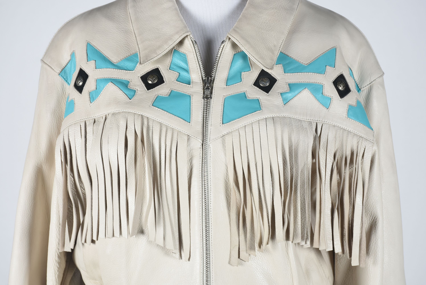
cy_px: 142
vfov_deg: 12.2
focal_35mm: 112
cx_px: 213
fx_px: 1332
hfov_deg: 18.2
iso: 200
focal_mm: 75
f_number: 11
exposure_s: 1/125
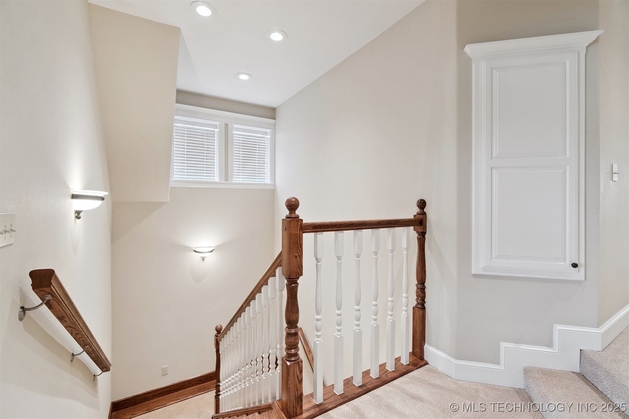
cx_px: 314
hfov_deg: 100.4
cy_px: 210
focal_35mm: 15
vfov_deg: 77.3
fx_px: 262
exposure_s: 1/13
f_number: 6.3
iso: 200
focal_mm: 10
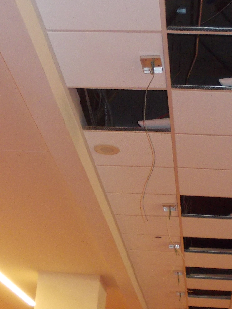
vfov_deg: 24.4
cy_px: 119
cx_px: 136
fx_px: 715
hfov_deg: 18.4
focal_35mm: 80
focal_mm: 5.3
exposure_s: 1/30
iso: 200
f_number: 3.1
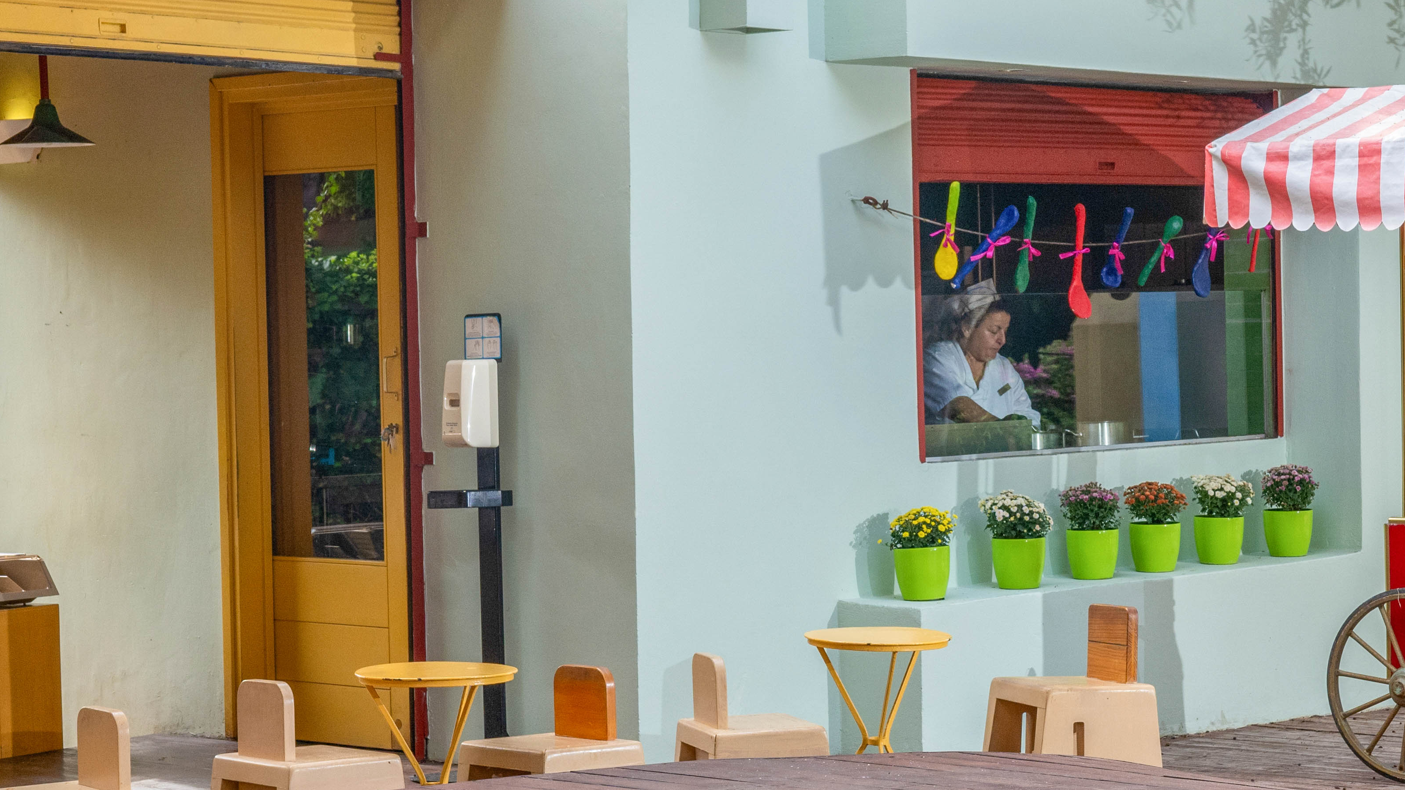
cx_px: 1019
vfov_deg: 12.7
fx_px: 3539
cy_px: 404
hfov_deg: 22.3
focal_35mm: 95
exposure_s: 1/125
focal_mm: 35
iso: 320
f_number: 9
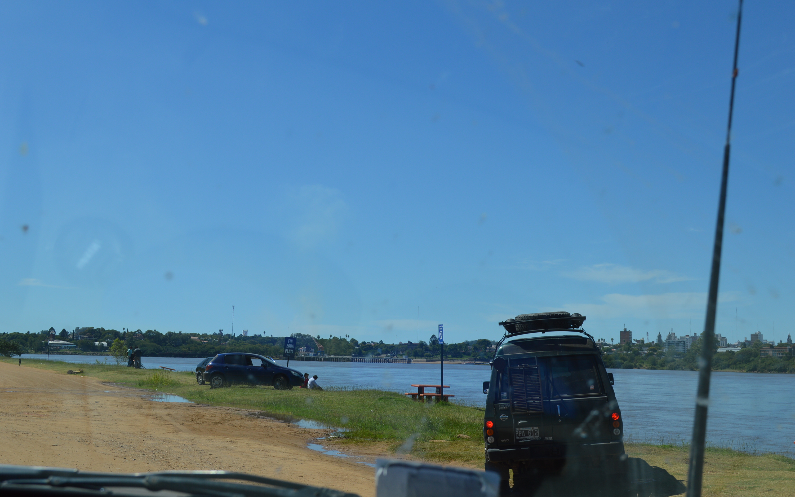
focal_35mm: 49
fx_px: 1062
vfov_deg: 26.3
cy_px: 241
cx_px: 398
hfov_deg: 41.1
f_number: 9
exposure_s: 1/320
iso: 100
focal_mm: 32
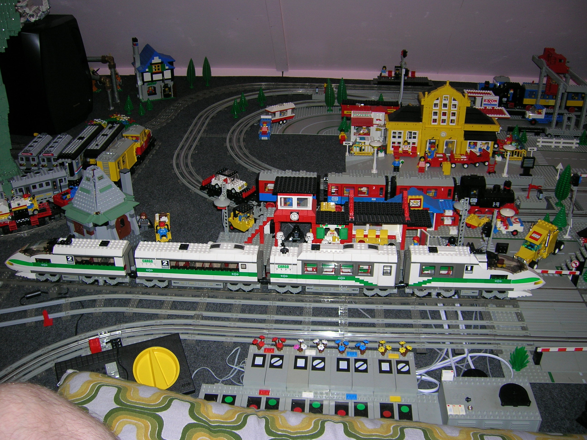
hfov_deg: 54.0
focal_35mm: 34
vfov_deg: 41.8
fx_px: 577
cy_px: 220
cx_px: 294
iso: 50
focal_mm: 5.7
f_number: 2.9
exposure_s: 1/60.1
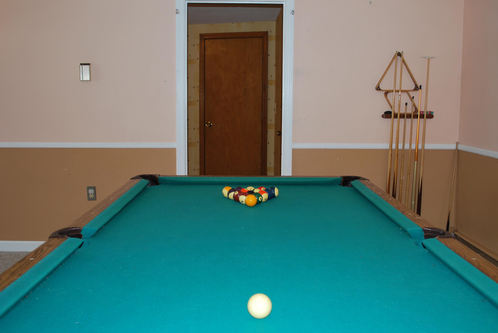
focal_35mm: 33
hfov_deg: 57.2
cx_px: 257
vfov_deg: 40.0
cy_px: 155
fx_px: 457
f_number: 3.8
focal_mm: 20
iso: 200
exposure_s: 1/60
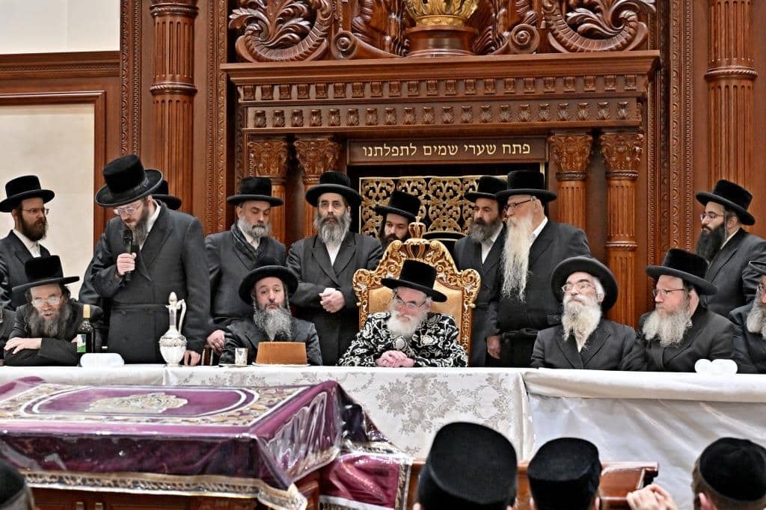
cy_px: 255
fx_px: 1425
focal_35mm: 67
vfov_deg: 20.3
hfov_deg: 30.1
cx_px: 383
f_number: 4
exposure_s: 1/250
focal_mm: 45
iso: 1250
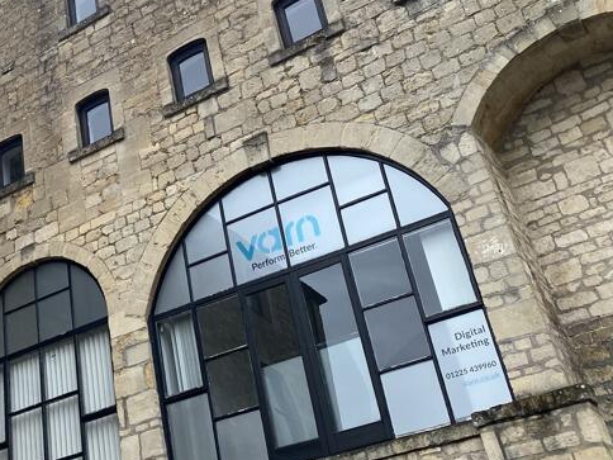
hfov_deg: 32.4
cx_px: 15
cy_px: 151
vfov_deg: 26.4
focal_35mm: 55
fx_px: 974
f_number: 1.8
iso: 32
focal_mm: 4.25
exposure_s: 1/1063
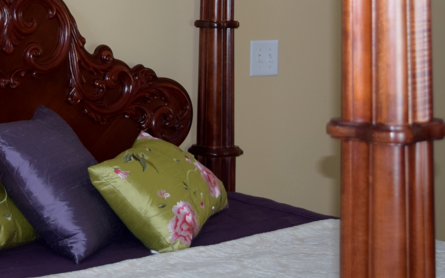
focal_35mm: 116
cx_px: 36
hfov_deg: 17.7
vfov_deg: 11.1
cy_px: -22
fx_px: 1407
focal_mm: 34
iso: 400
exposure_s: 1/40
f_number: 4.5
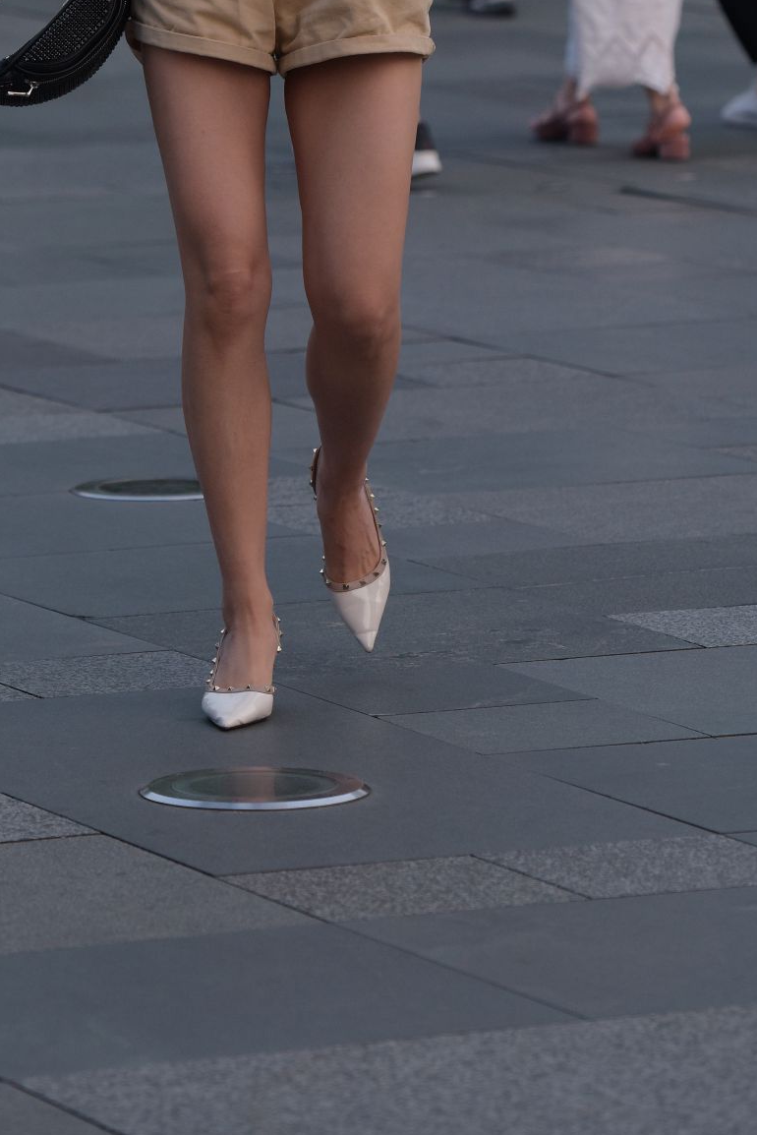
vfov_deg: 7.8
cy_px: 68
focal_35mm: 263
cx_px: 242
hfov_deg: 5.2
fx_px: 8290
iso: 640
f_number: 4
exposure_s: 1/800
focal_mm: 125
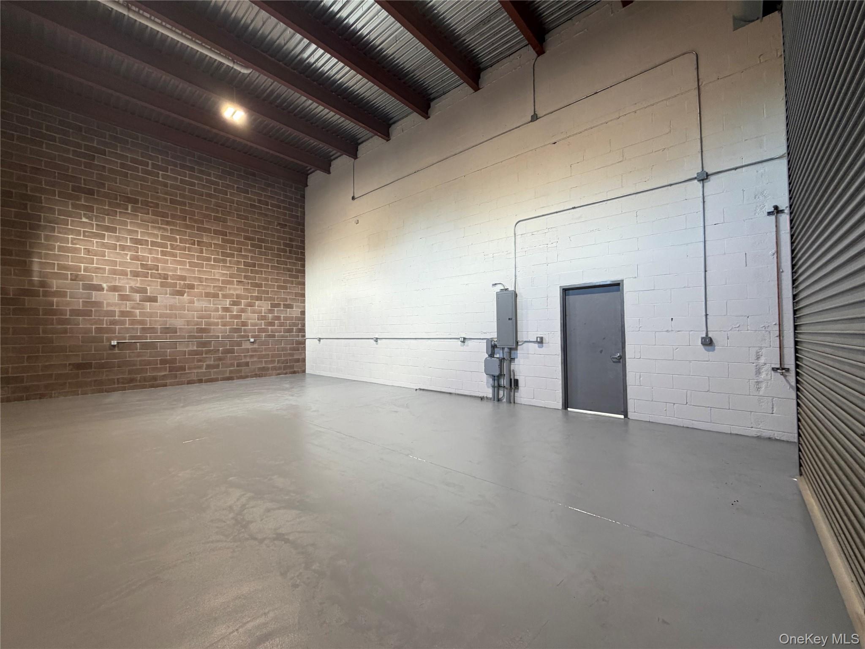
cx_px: 432
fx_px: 350
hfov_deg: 102.1
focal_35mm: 14
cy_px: 324
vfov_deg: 85.7
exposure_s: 1/121
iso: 250
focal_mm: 2.22
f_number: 2.2
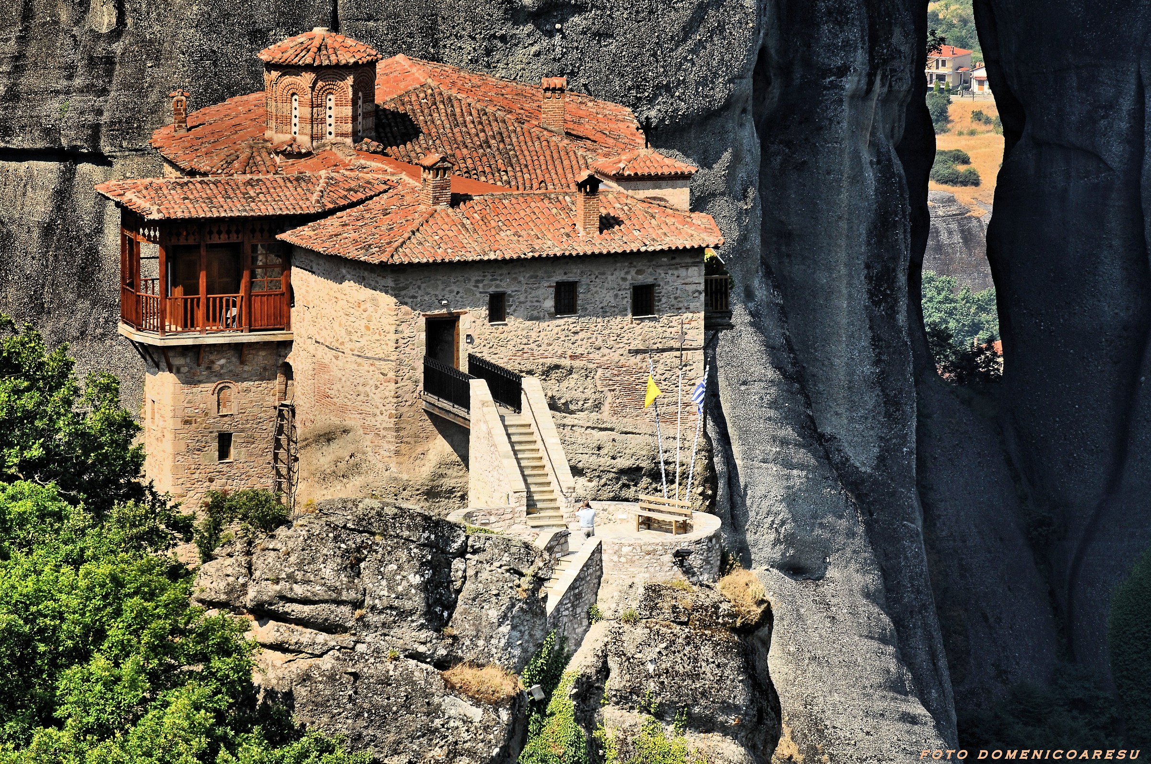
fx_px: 9578
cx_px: 576
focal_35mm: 300
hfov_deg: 6.9
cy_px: 382
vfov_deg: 4.6
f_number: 7.1
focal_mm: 200
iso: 200
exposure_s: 1/200
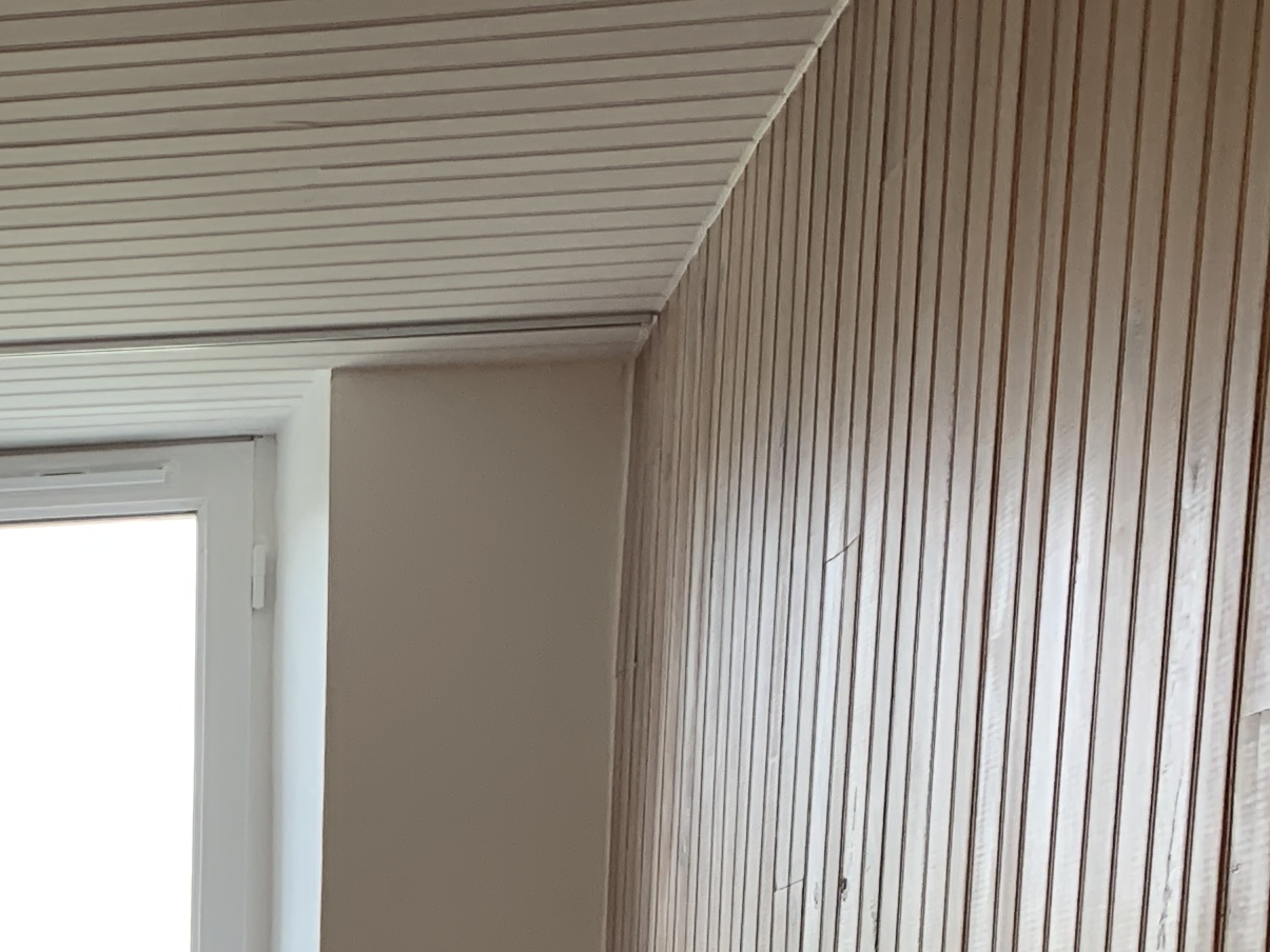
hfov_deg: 20.3
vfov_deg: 15.2
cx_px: -461
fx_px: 3192
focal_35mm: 87
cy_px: 1575
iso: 64
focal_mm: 4.25
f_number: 1.8
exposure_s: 1/121
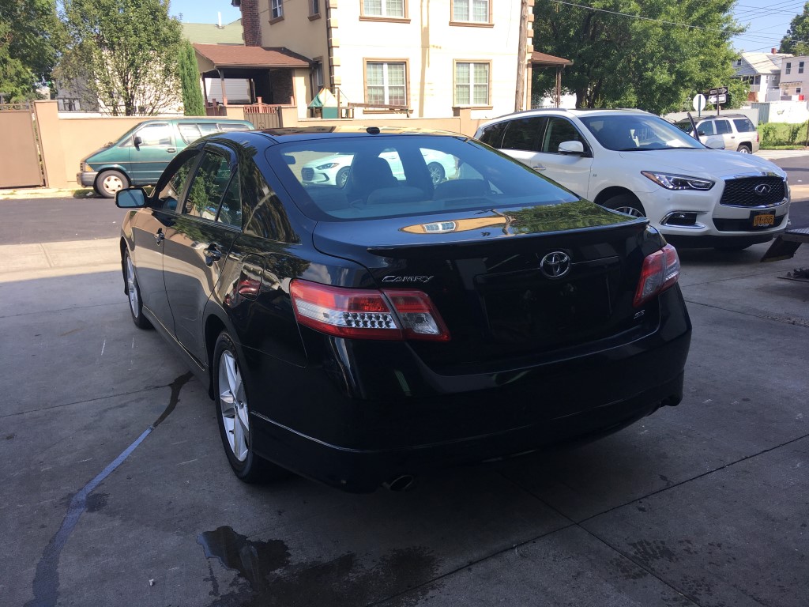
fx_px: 678
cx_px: 404
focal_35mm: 29
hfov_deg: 61.7
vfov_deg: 48.2
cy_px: 304
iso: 25
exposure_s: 1/545
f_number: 2.2
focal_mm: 4.15
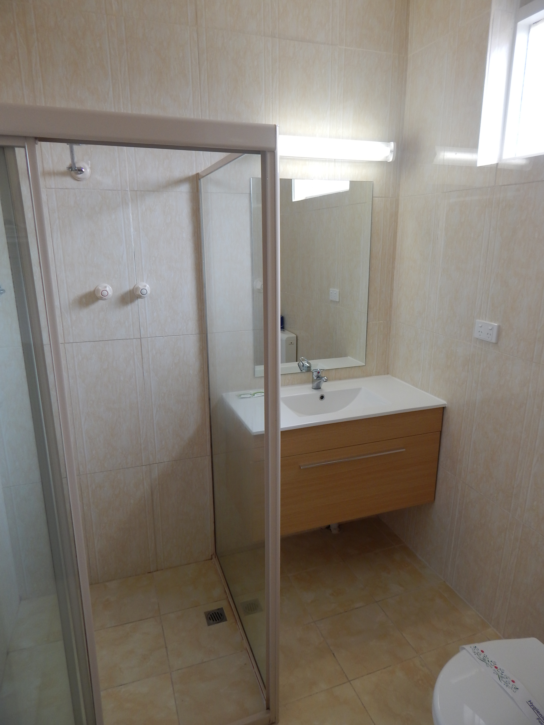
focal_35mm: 22
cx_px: 272
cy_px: 362
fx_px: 461
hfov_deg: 61.1
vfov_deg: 76.4
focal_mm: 4
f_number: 3
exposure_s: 1/50
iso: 125
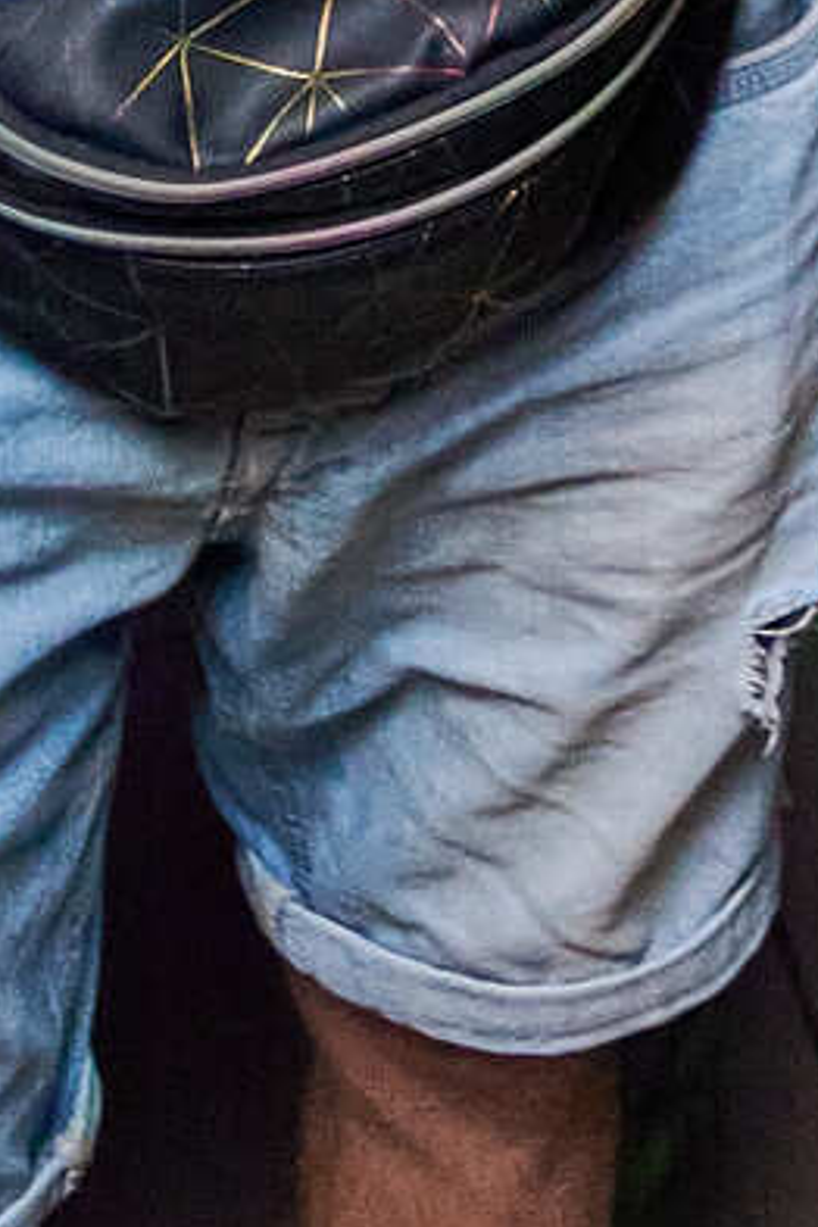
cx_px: 1085
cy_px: -1383
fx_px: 4241
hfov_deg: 10.7
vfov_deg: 13.5
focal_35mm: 124
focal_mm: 17
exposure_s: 1/160
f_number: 2.8
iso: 800
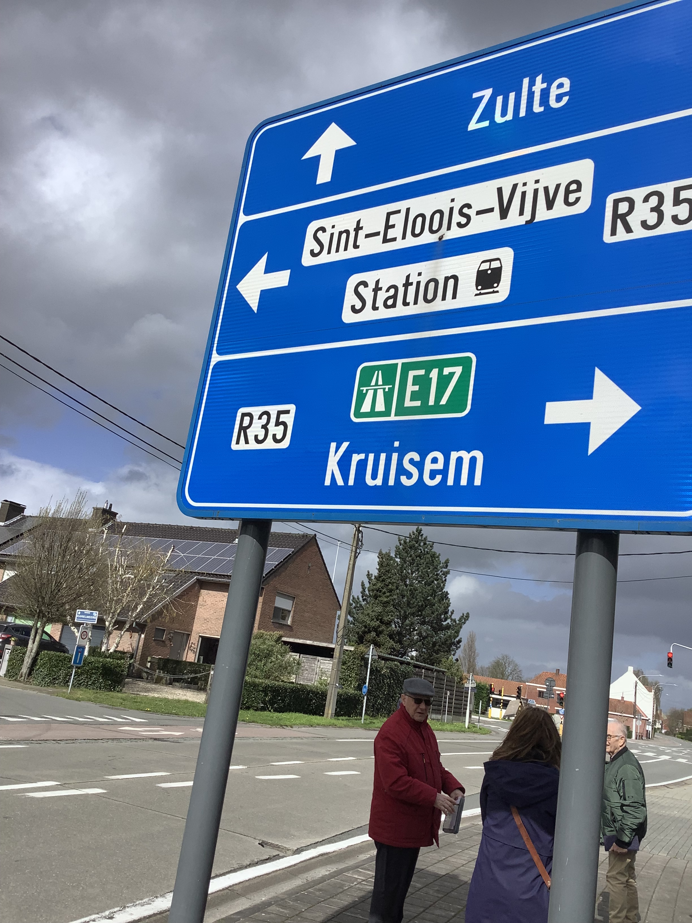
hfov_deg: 45.4
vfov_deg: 58.4
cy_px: 462
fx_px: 826
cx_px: 346
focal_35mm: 31
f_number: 2.4
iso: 25
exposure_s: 1/2146
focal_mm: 3.3
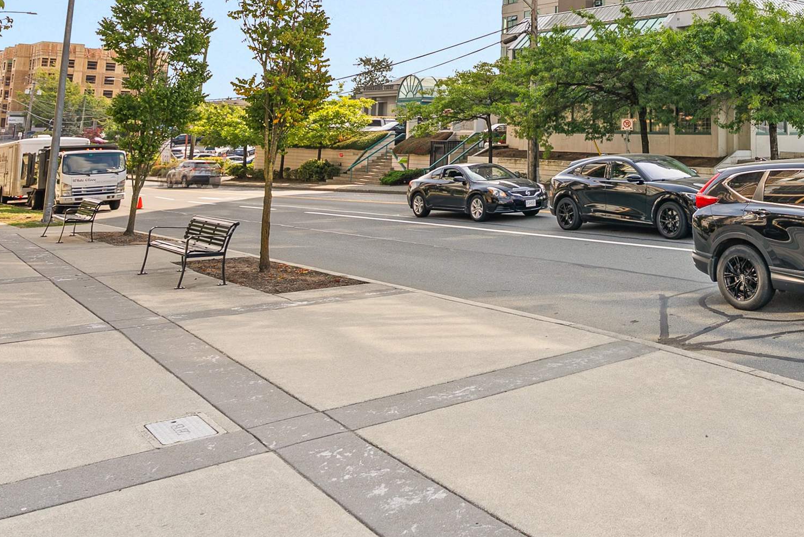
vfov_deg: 36.9
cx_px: 668
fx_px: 737
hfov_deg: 52.6
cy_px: 32
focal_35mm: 33
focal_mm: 16
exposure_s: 1/60
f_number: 5.6
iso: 40
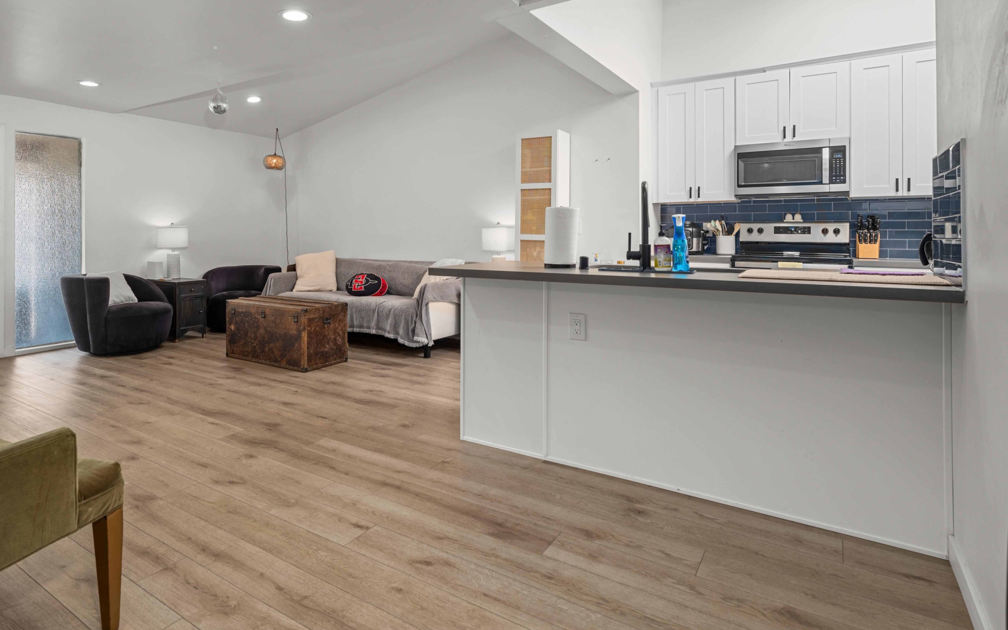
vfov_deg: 57.3
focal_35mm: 21
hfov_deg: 82.2
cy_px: 230
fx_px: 567
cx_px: 400
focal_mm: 16.5
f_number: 8
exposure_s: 1/6
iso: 100
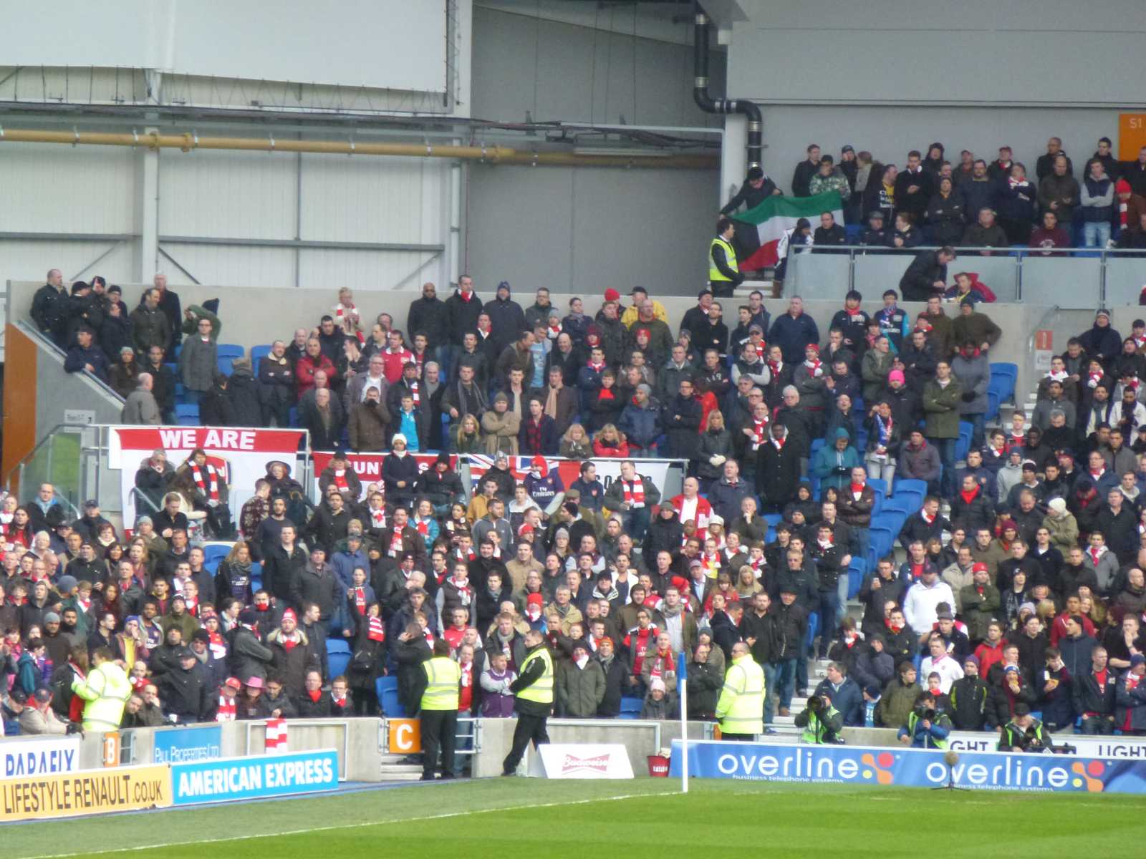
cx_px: 573
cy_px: 430
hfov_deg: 6.1
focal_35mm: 327
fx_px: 10826
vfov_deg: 4.5
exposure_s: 1/80
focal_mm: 58.6
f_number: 5.8
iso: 400
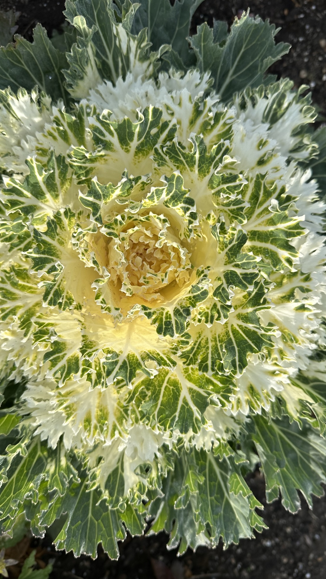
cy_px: 289
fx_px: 415
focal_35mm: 27
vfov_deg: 69.9
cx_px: 165
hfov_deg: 42.9
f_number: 1.78
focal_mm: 6.86
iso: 80
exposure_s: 1/2353
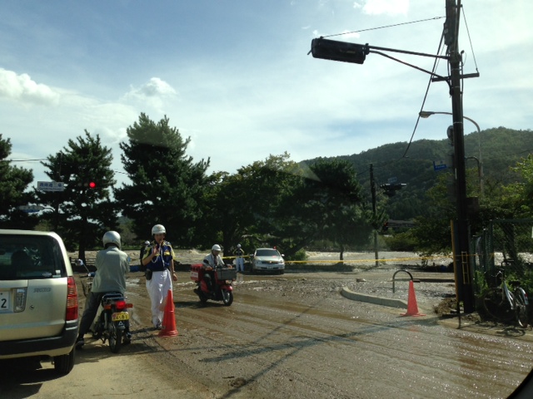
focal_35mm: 33
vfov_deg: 42.9
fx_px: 508
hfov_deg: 55.4
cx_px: 266
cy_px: 200
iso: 50
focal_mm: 4.13
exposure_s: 1/1748
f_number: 2.4
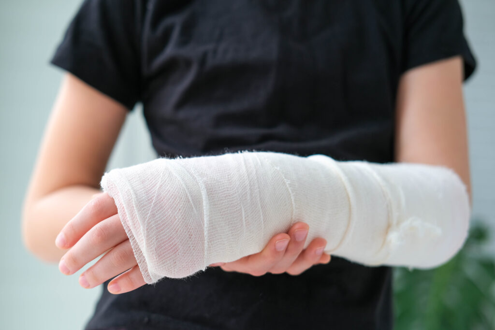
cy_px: 165
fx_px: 729
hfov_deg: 37.5
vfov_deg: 25.5
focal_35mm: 53
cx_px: 248
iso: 160
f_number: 2.8
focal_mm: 35
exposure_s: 1/250
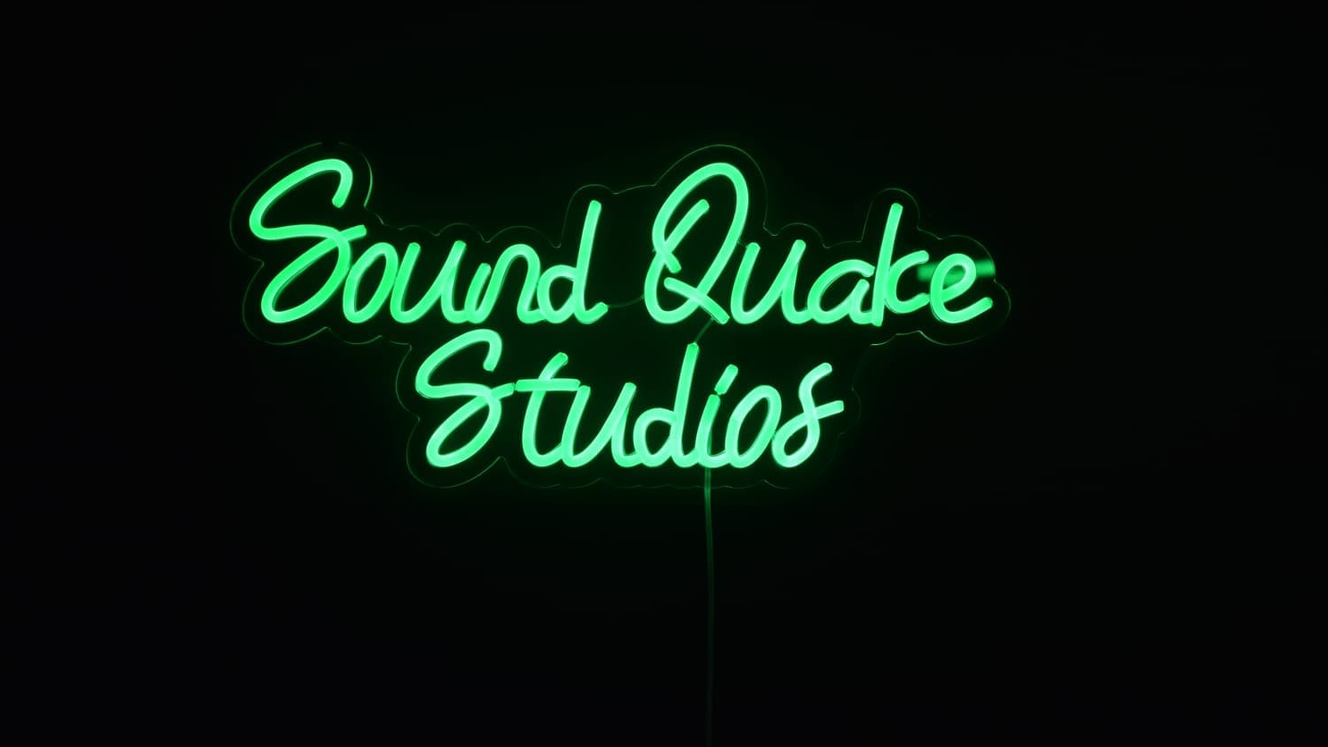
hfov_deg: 37.5
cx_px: 667
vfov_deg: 21.6
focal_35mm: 56
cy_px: 308
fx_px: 1955
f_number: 4.5
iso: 220
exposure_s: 1/60
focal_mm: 35
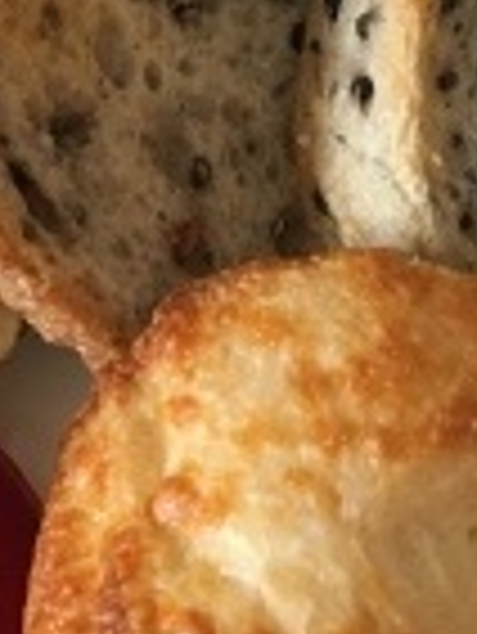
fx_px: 2256
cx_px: -9
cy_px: -315
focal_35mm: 123
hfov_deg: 11.9
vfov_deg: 14.9
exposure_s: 1/30
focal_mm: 4.15
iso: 125
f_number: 2.2
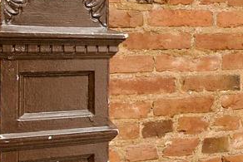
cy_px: 28
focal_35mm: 74
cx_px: 383
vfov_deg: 18.2
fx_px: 500
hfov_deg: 21.8
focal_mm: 10
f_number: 7.1
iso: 320
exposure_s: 1/13
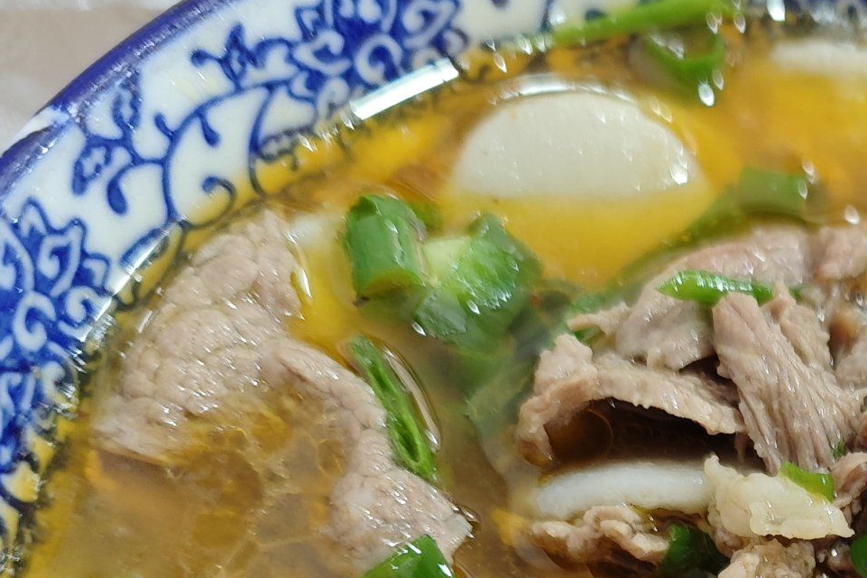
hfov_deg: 27.0
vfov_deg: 17.7
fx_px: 1637
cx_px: 974
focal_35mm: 68
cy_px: 895
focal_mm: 6.55
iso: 250
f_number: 1.6
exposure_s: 1/54.1
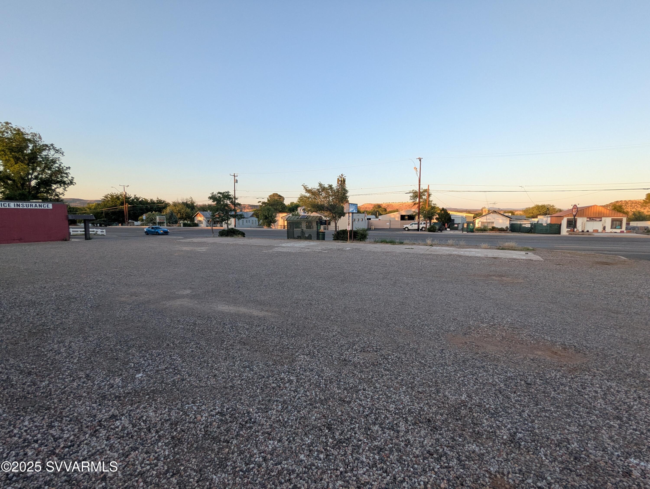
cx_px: 325
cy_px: 244
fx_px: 301
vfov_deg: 78.2
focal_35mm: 16
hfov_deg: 94.4
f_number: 2.2
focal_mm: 2.35
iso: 50
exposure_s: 1/218
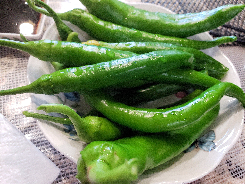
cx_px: 122
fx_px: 184
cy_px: 92
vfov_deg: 53.1
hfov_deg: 67.3
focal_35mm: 26
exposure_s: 1/60
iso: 500
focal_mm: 4.3
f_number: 2.4
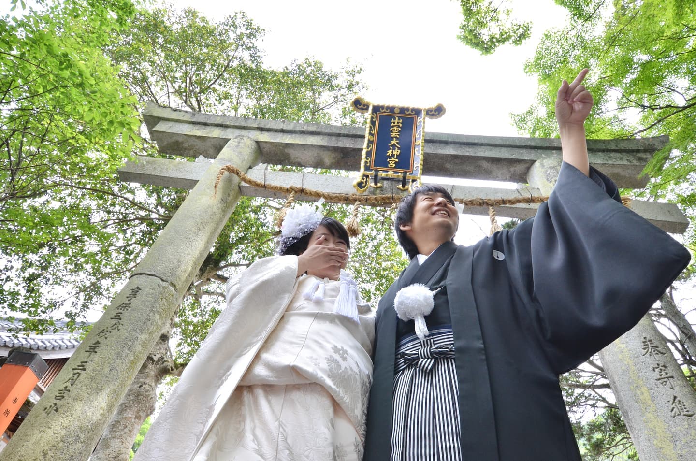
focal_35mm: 22
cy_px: 230
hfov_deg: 77.4
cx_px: 348
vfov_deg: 55.9
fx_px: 434
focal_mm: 15
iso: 800
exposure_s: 1/200
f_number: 8
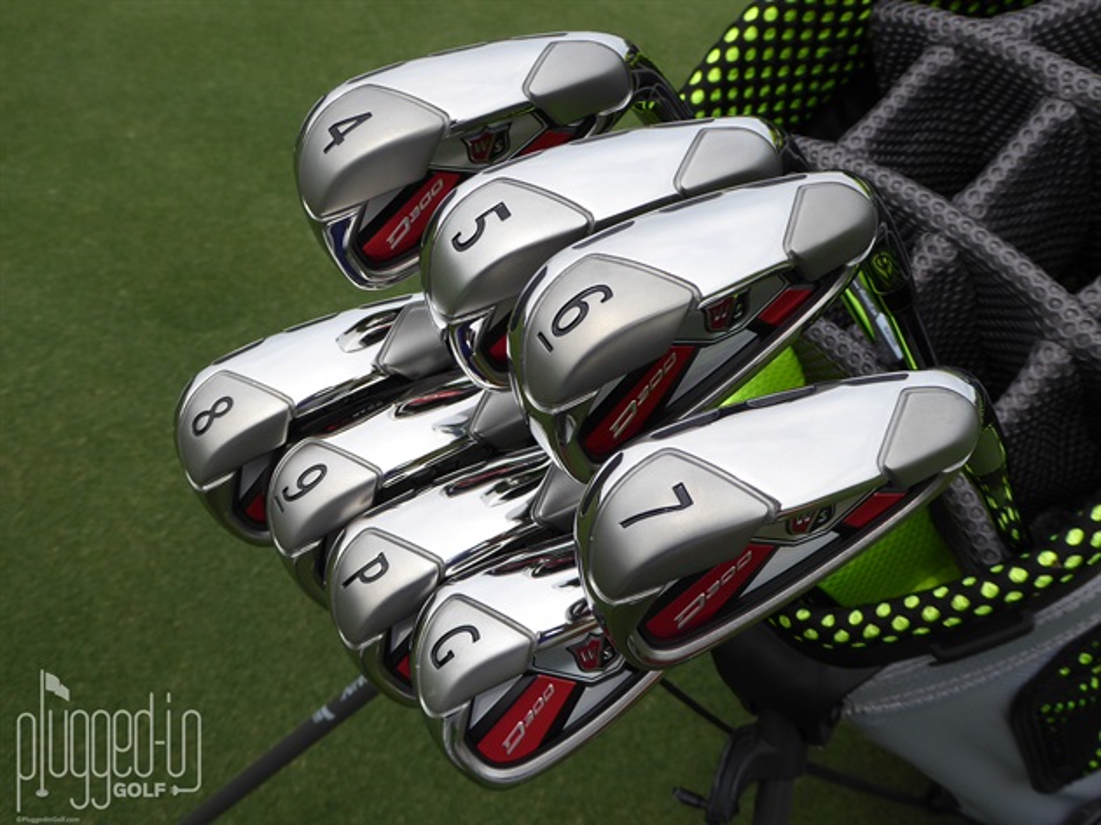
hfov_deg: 44.8
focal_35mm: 42
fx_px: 1335
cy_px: 412
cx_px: 550
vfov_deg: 34.3
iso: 80
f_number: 3.8
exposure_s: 1/500
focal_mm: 7.2
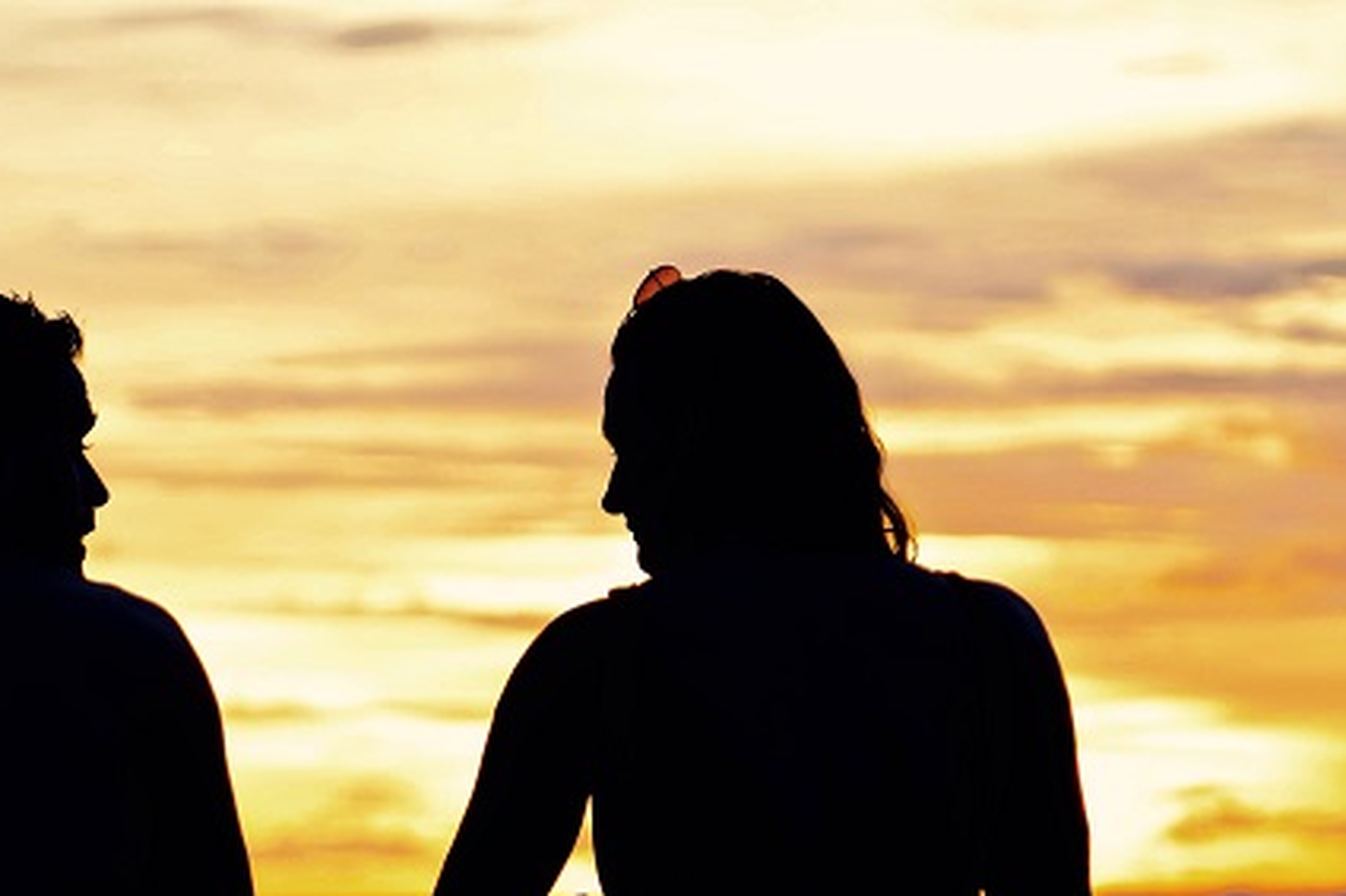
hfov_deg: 8.3
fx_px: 9231
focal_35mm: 247
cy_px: 446
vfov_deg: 5.6
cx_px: 529
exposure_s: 1/200
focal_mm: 105
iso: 200
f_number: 4
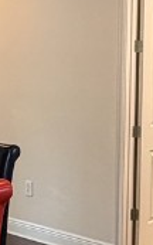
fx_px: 588
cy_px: 98
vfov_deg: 23.5
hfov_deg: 14.8
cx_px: 112
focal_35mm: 88
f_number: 2.2
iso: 250
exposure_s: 1/120
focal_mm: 2.22
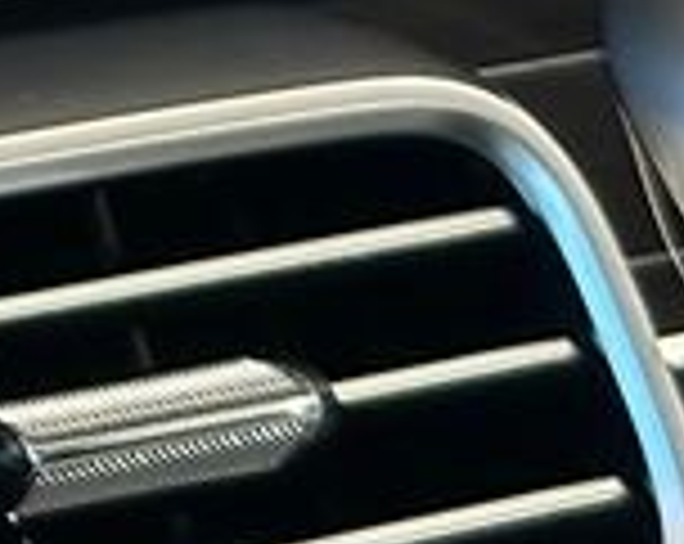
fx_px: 6385
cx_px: -1242
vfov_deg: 4.7
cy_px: -1133
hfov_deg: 5.8
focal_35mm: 316
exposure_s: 1/54
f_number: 1.78
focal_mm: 6.86
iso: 250
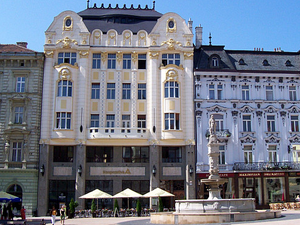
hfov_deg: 42.7
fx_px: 381
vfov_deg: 32.8
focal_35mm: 44
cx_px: 180
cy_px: 96
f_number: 5.1
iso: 80
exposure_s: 1/457
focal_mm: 5.6
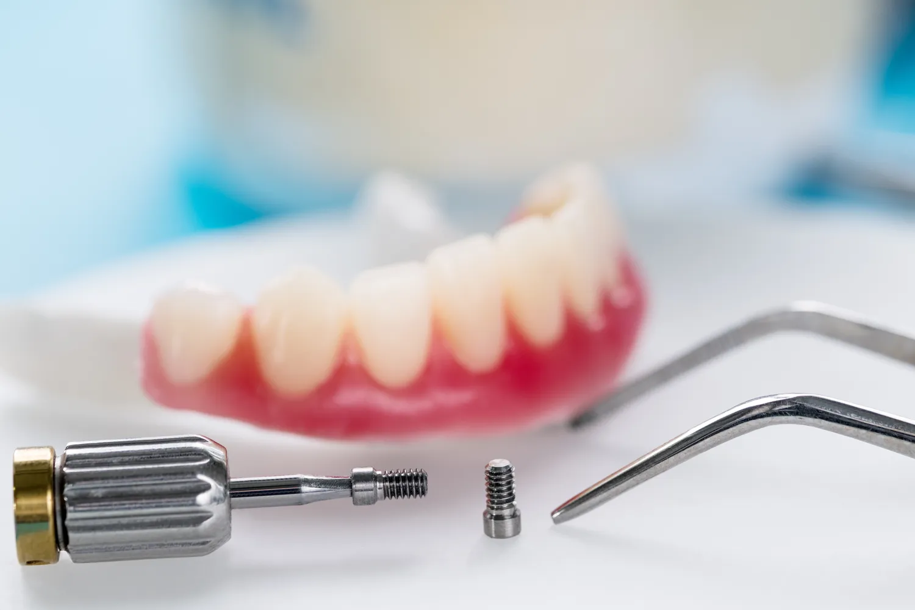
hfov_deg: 22.6
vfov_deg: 15.2
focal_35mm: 90
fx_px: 2287
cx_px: 458
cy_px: 305
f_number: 5
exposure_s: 1/4
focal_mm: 60
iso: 200
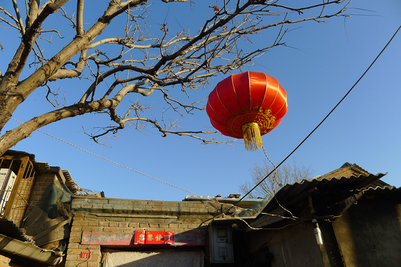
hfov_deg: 73.8
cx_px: 200
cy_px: 134
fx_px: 267
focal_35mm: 24
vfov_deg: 53.1
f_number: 3.5
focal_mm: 5.1
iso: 80
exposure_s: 1/400
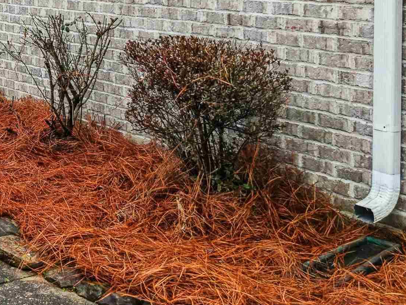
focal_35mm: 67
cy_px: 103
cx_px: -39
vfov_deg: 21.8
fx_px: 786
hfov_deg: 26.7
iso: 200
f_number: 1.8
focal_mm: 8.7
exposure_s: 1/800
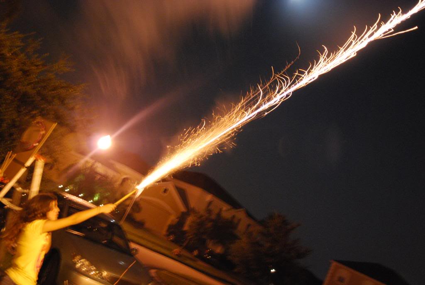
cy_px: 142
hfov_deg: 44.9
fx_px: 514
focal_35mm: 44
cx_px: 212
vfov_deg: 30.9
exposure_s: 1/3
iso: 1600
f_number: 3.5
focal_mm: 29
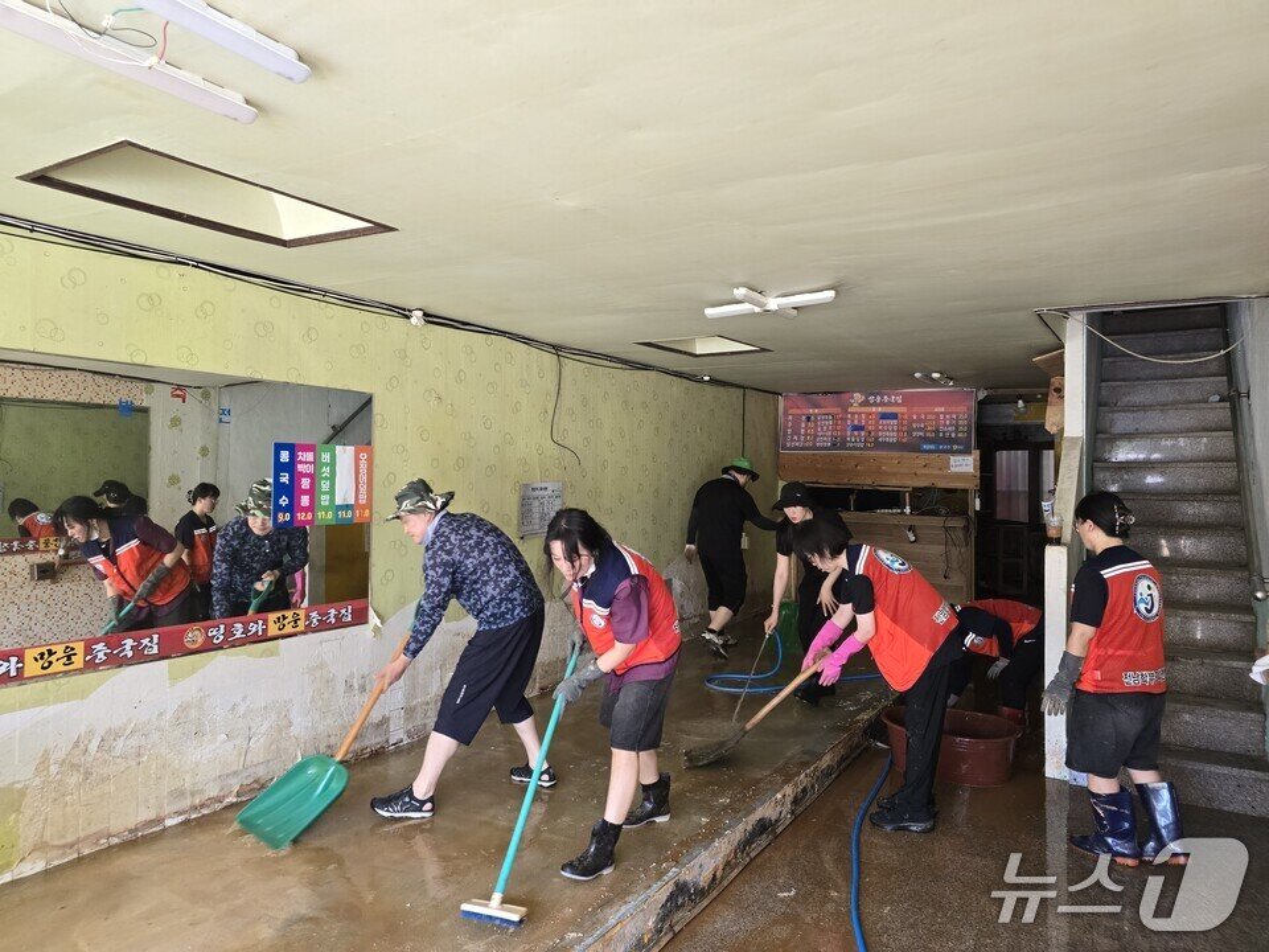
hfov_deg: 73.9
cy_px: 476
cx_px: 634
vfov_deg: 58.9
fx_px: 843
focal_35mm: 23
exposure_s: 1/120
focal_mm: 6.3
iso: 400
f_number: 1.7
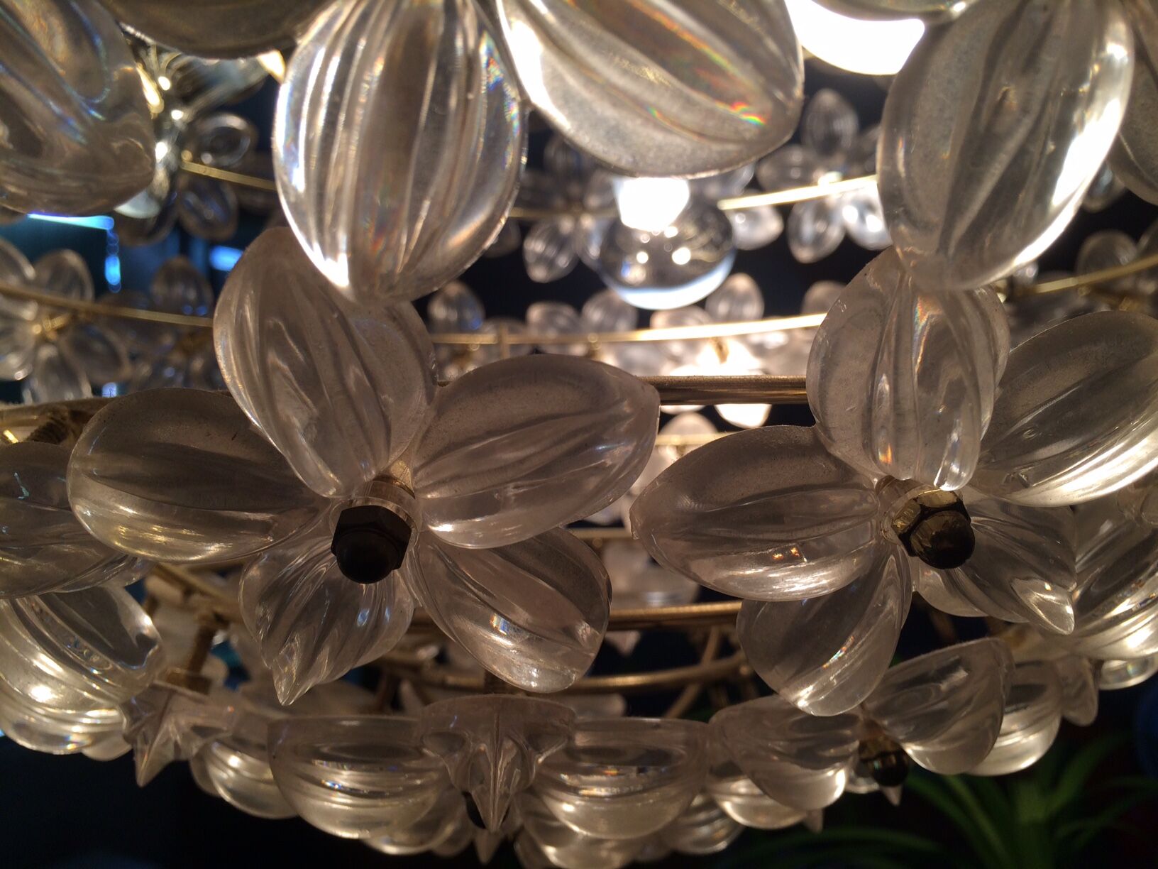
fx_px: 970
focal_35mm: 29
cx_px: 579
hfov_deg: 61.7
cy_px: 434
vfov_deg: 48.2
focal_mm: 4.15
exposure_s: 1/110
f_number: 2.2
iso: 32
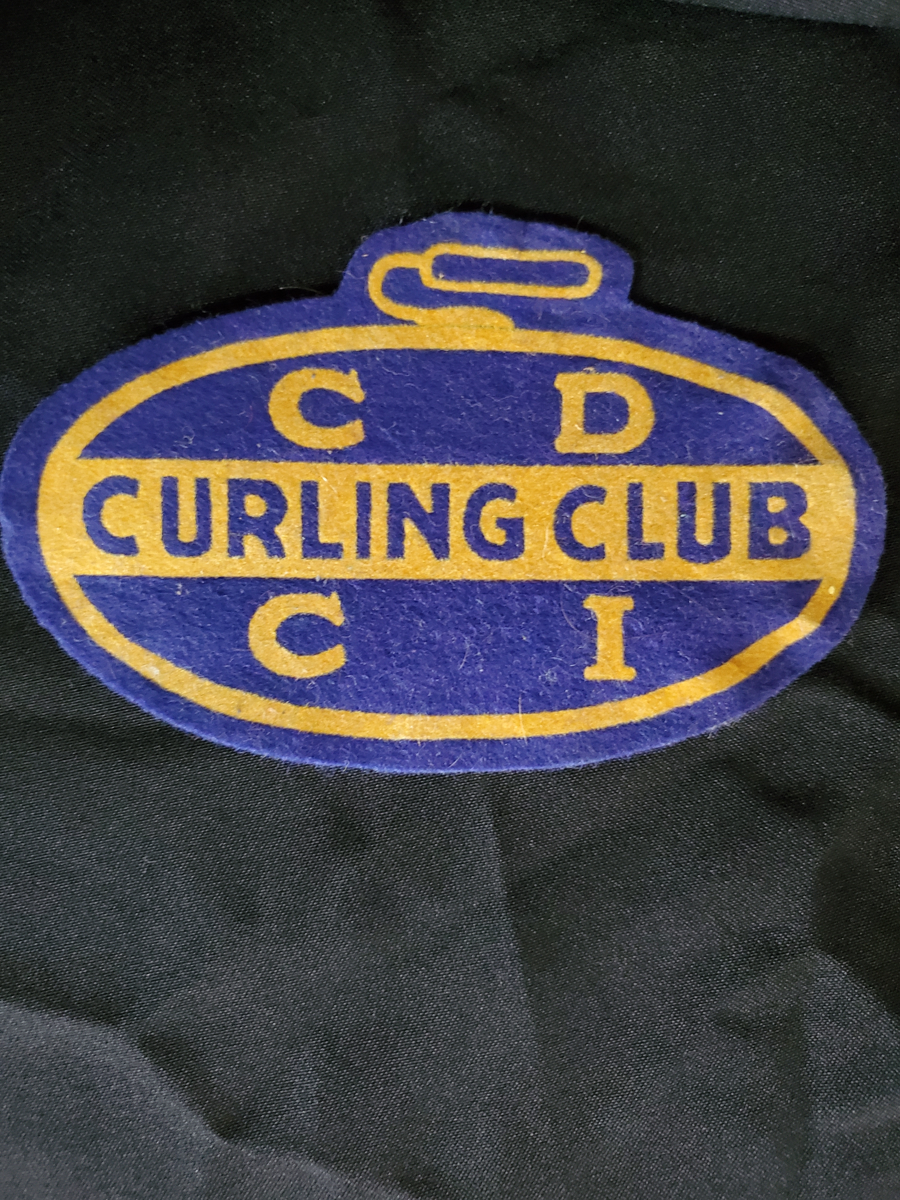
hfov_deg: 53.1
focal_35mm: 26
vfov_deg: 67.3
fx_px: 901
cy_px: 600
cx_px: 450
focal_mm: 4.3
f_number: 1.5
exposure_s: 1/10
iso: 640
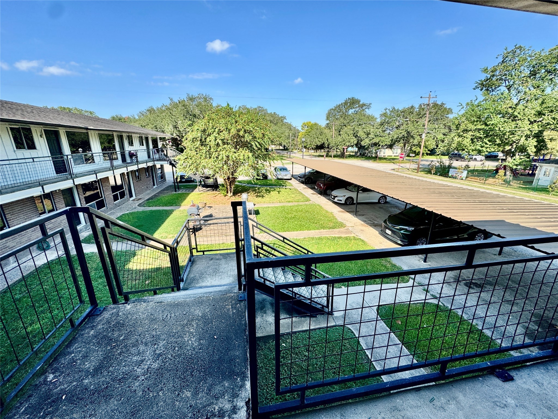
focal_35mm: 14
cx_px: 279
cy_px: 210
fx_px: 226
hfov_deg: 102.1
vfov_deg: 85.7
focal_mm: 2.22
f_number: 2.2
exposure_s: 1/812
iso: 40
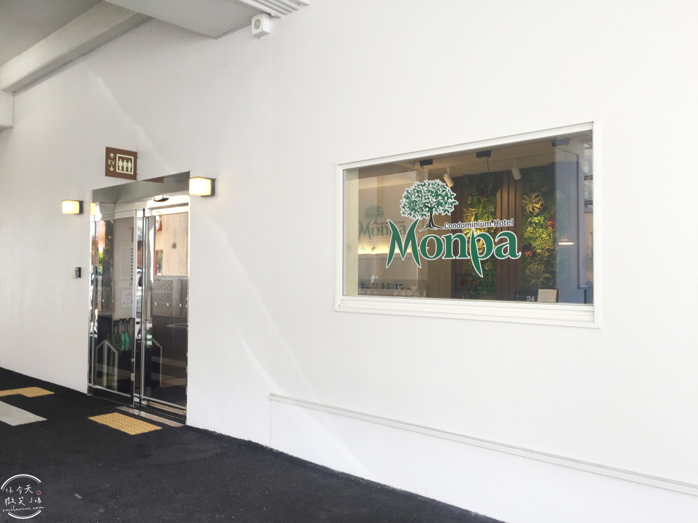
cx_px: 349
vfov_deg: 48.2
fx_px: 585
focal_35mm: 29
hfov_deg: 61.7
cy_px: 262
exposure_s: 1/120
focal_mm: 4.15
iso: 40
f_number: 2.2
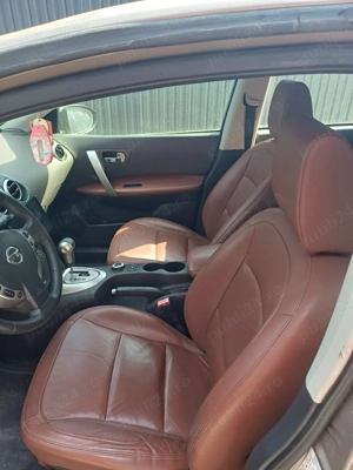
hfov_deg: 54.9
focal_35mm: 25
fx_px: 340
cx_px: 176
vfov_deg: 69.4
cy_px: 235
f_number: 1.8
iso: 64
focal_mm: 4.65
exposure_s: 1/101
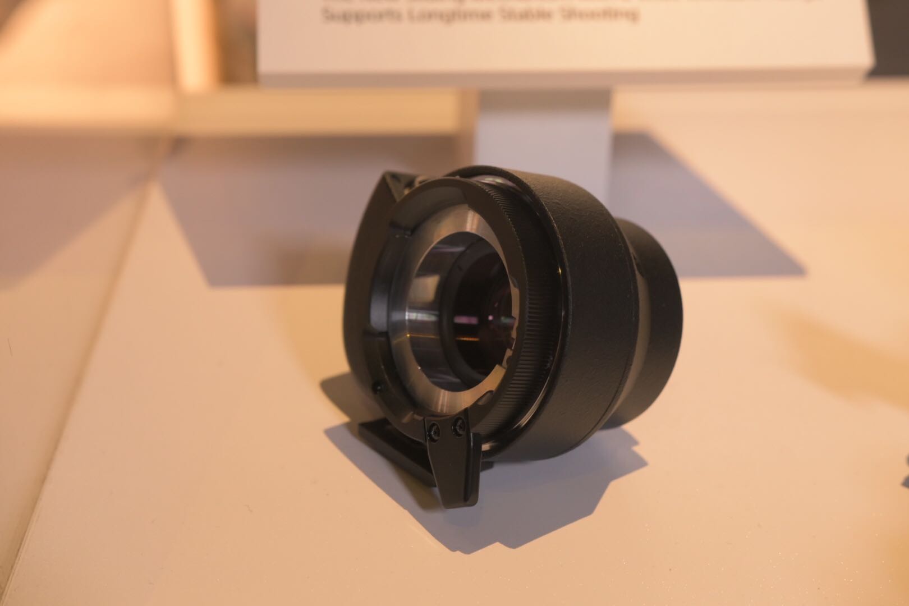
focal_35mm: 52
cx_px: 454
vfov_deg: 26.0
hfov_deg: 38.2
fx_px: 1313
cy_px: 303
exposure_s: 1/60
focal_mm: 35
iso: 1600
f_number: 4.5
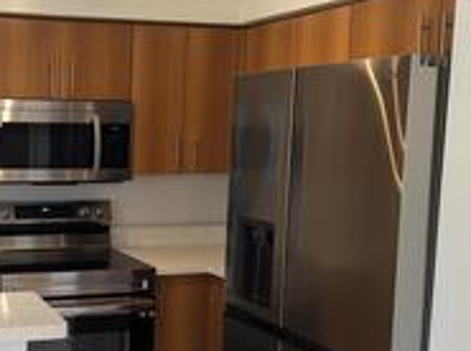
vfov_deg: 27.9
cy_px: 201
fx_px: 706
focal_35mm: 52
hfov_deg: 34.7
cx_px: 43
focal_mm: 6.81
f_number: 1.85
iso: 141
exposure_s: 1/60
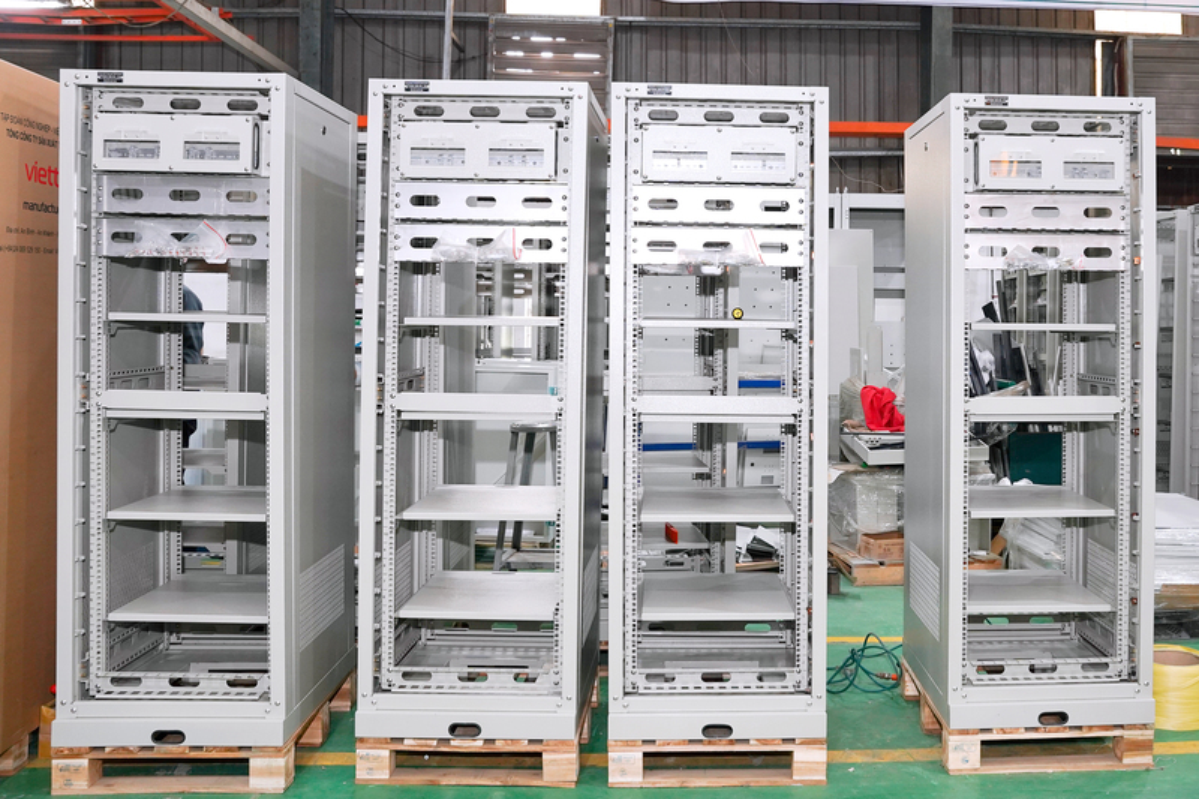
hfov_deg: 63.3
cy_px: 400
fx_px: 972
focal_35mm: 29
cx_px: 600
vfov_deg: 44.7
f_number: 4.5
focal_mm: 29.2
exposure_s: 1/80
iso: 1250
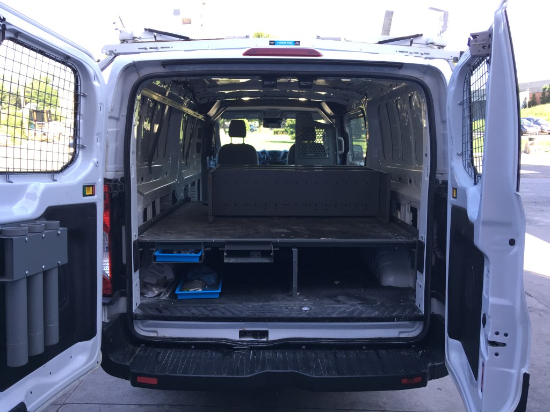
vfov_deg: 48.2
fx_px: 461
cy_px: 206
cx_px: 275
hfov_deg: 61.7
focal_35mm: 29
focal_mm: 4.15
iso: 32
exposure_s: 1/120
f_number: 2.2
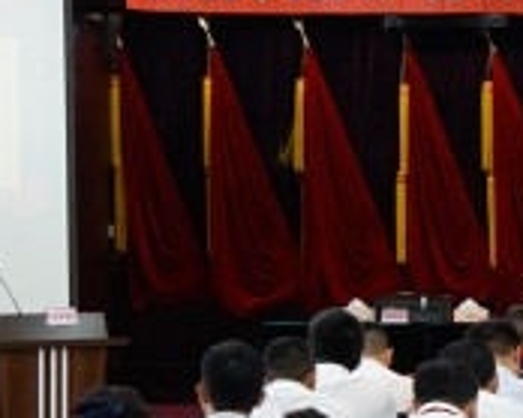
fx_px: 2398
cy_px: 426
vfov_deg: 9.9
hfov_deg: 12.1
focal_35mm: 155
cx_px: 685
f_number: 4
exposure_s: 1/100
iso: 1600
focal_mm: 24
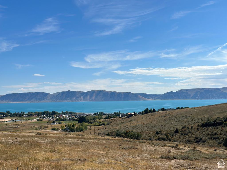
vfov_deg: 30.3
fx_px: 315
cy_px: 85
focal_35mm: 48
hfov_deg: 39.7
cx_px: 114
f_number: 1.78
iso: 100
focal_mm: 6.86
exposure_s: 1/12048
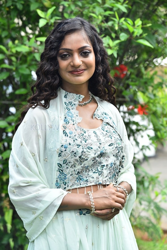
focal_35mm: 120
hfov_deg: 11.4
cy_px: 125
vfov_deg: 17.1
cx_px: 84
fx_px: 835
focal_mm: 120
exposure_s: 1/125
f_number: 4.5
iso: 320
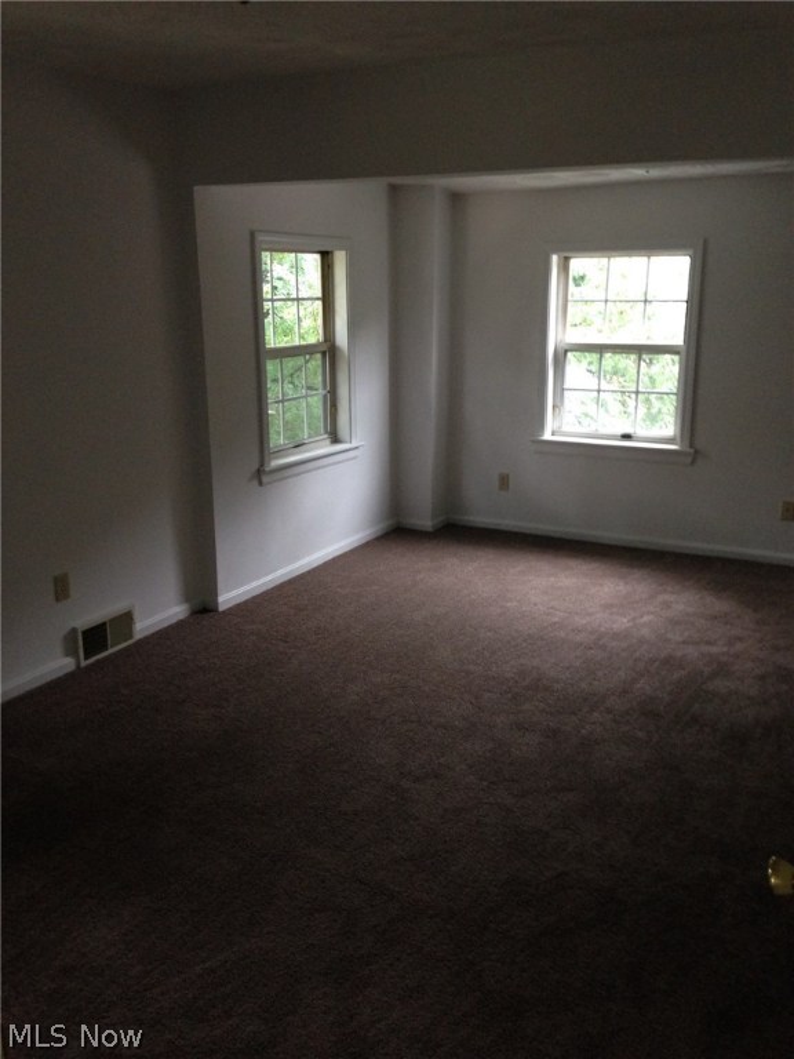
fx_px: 1009
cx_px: 397
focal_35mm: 33
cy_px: 530
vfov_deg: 55.4
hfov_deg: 42.9
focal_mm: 4.12
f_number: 2.4
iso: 200
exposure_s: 1/20
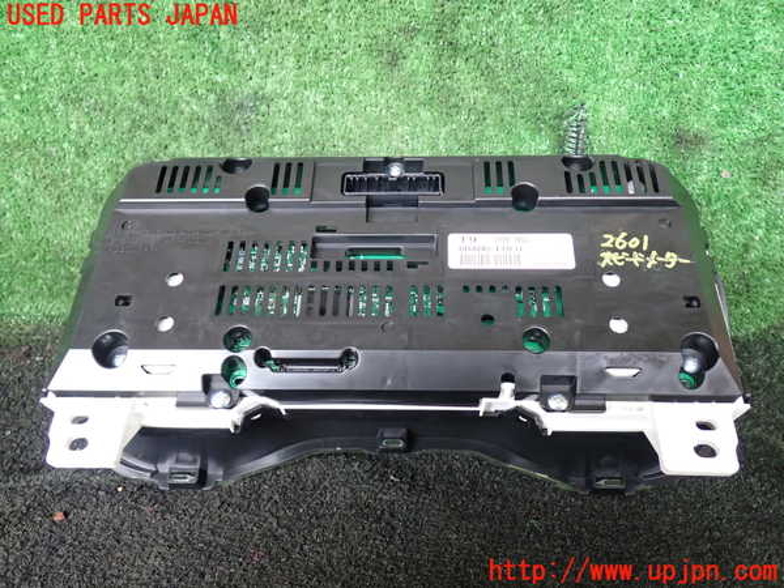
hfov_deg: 60.0
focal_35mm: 30
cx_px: 392
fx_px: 679
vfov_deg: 46.8
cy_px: 294
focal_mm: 5.4
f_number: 2.3
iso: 320
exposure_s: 1/30
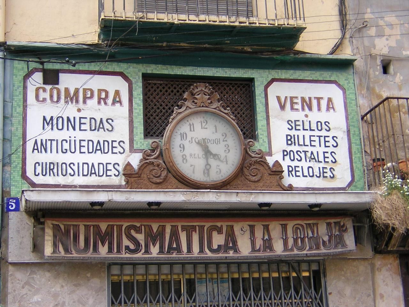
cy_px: 154
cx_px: 204
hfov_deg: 31.2
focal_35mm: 62
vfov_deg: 23.7
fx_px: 733
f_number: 3.4
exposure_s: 1/60.3
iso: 100
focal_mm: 8.1
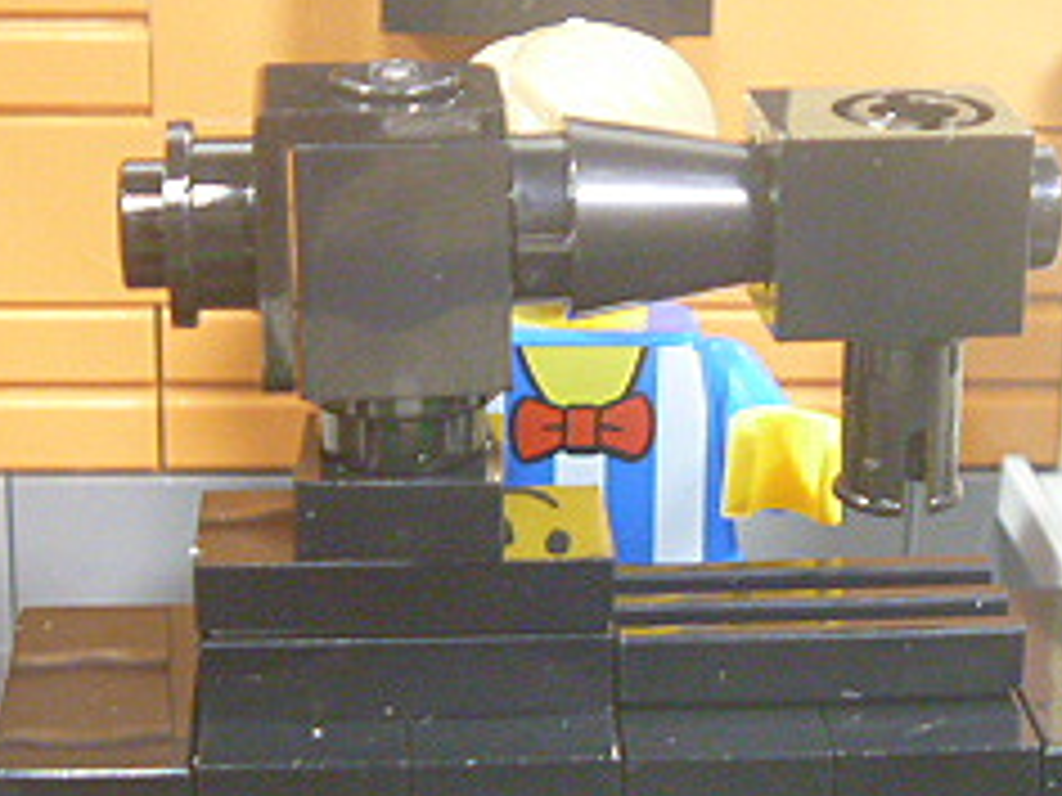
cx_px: 657
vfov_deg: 15.5
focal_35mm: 95
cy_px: 499
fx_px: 2915
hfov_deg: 20.6
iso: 400
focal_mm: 6.3
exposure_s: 1/5
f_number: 3.5
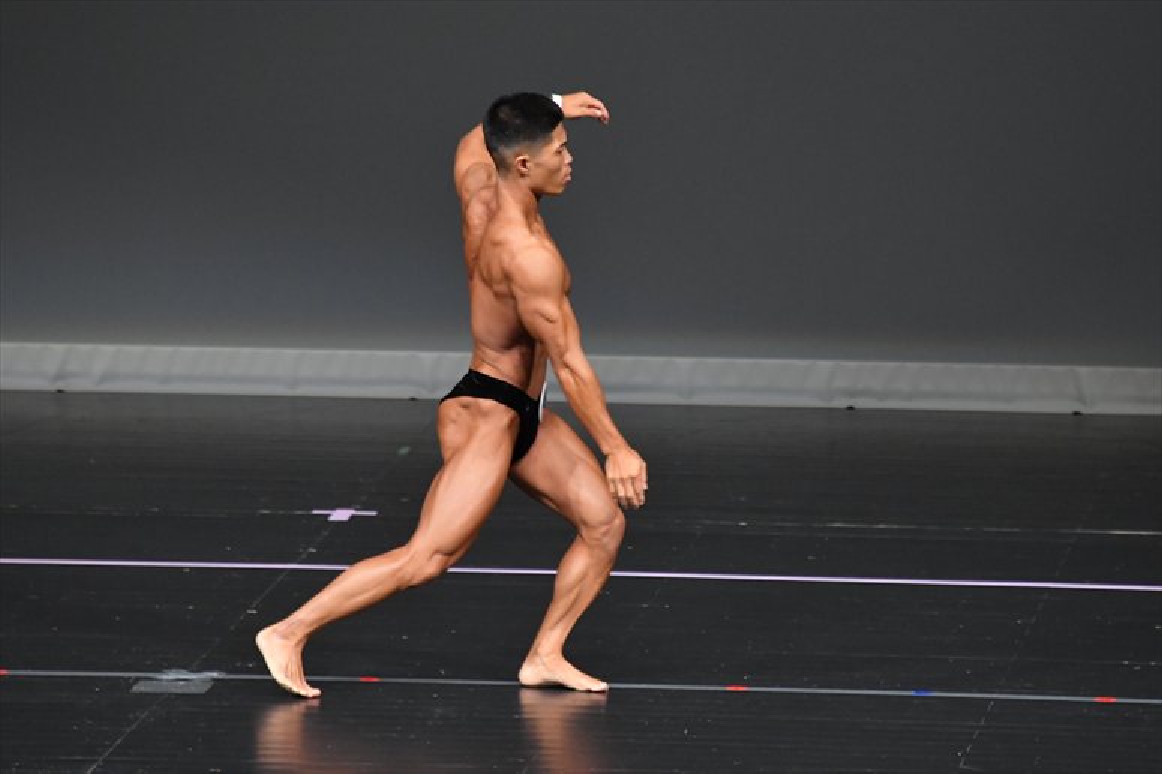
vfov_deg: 3.7
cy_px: 387
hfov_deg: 5.5
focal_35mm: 375
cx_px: 581
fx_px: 12098
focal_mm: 250
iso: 4000
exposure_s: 1/400
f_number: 5.6
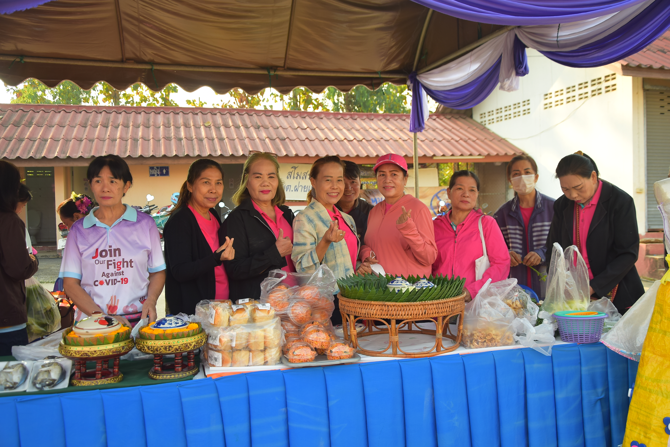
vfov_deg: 36.9
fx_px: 670
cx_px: 335
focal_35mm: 36
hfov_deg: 53.1
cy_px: 224
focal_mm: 24
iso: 100
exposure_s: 1/125
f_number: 4.5
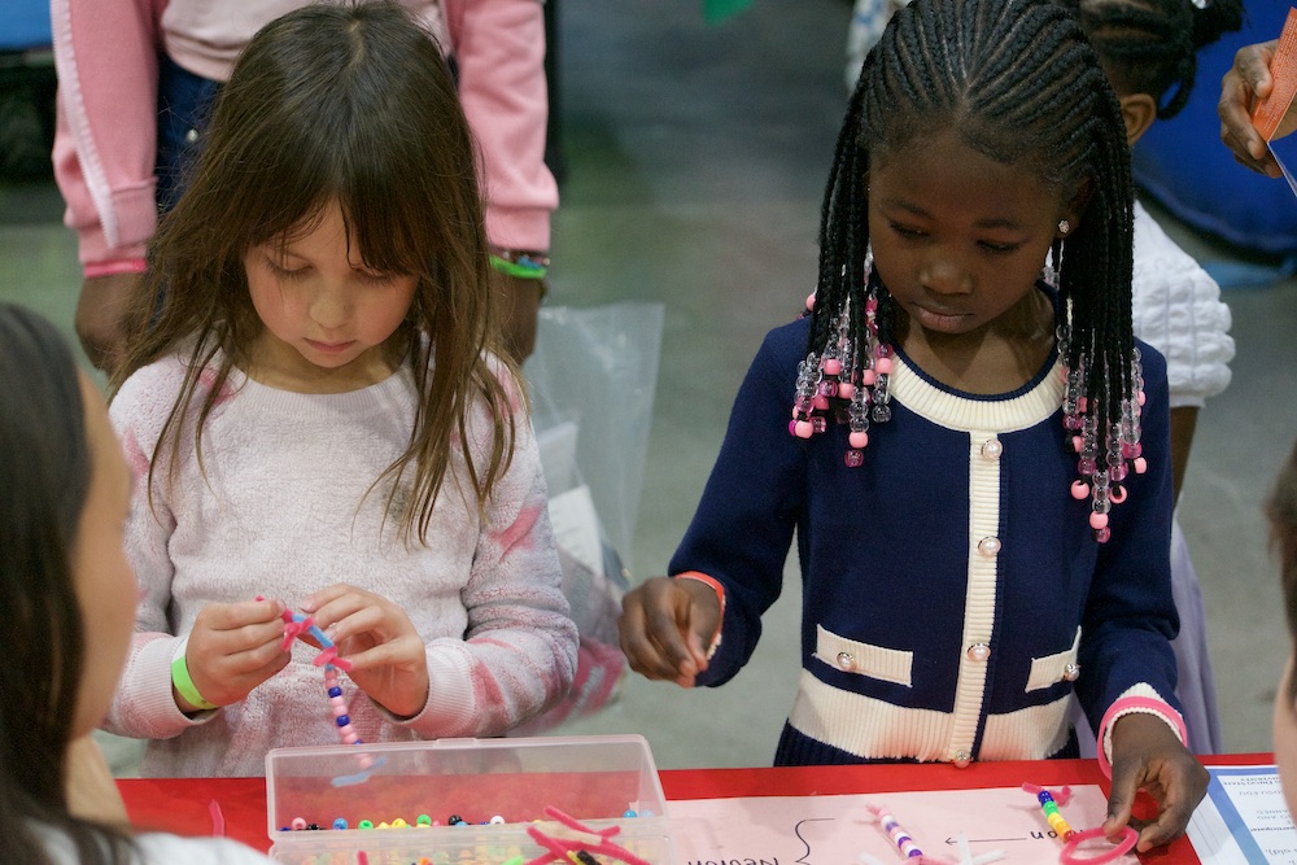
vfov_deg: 16.6
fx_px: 2973
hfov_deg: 24.6
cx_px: 648
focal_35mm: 82
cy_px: 432
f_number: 4.5
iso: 2500
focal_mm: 55
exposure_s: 1/160
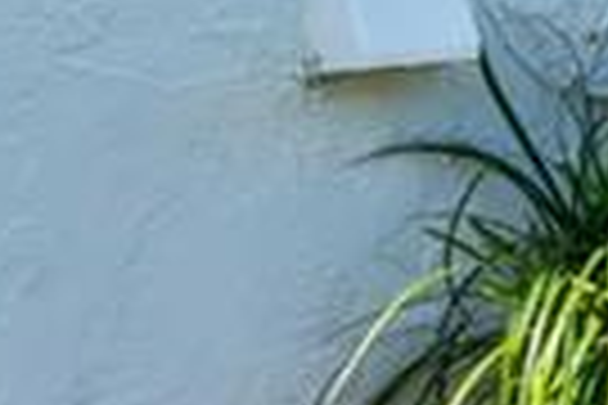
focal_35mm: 121
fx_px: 2043
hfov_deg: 11.4
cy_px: -432
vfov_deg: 10.3
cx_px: 1738
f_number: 9
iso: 200
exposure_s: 1/250
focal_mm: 16
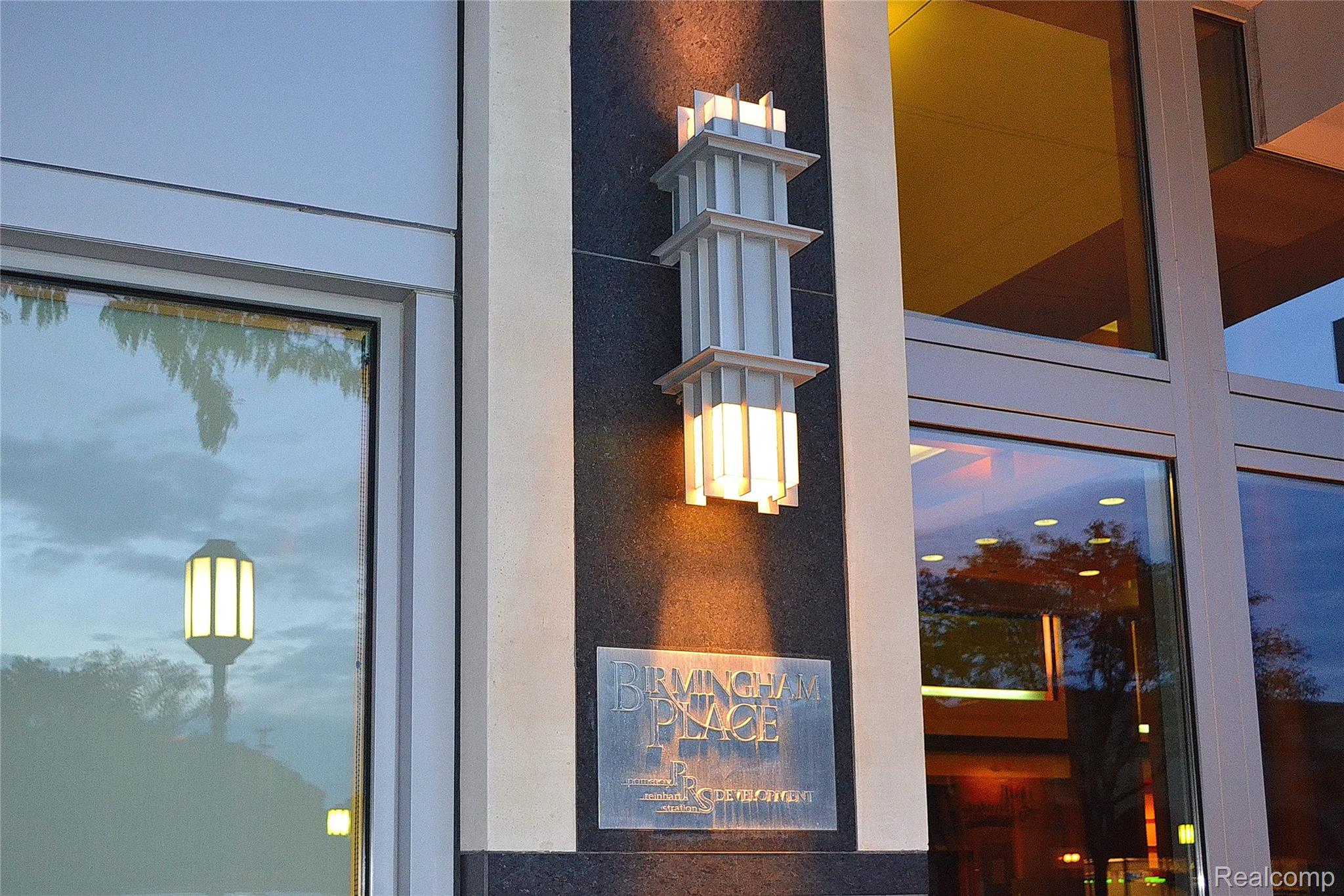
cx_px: 672
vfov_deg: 31.9
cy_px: 448
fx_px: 1568
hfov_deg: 46.4
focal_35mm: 42
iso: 2200
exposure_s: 1/60
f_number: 4.5
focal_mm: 28
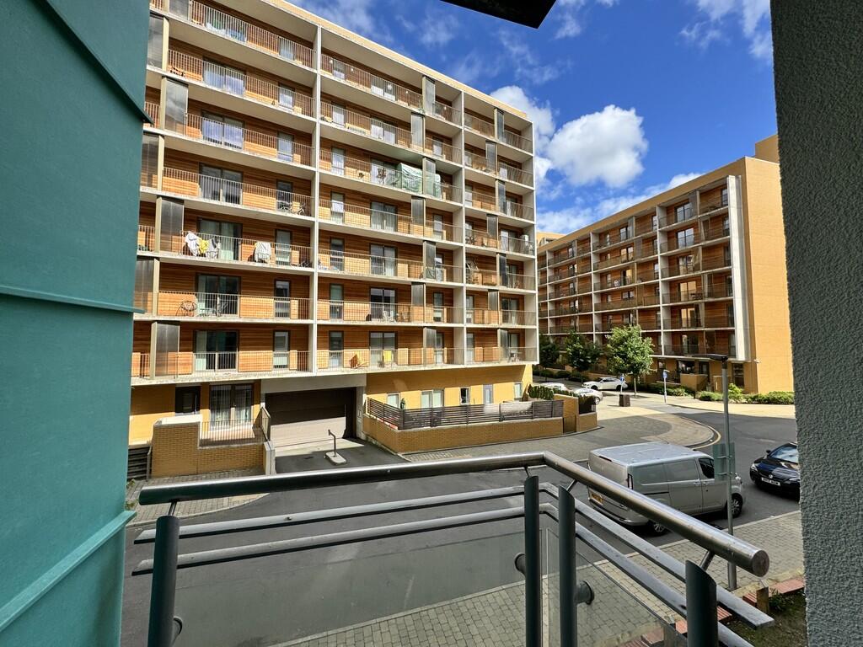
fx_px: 349
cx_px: 432
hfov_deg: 102.1
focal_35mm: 14
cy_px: 324
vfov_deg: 85.7
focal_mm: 2.22
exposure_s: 1/1299
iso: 40
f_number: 2.2
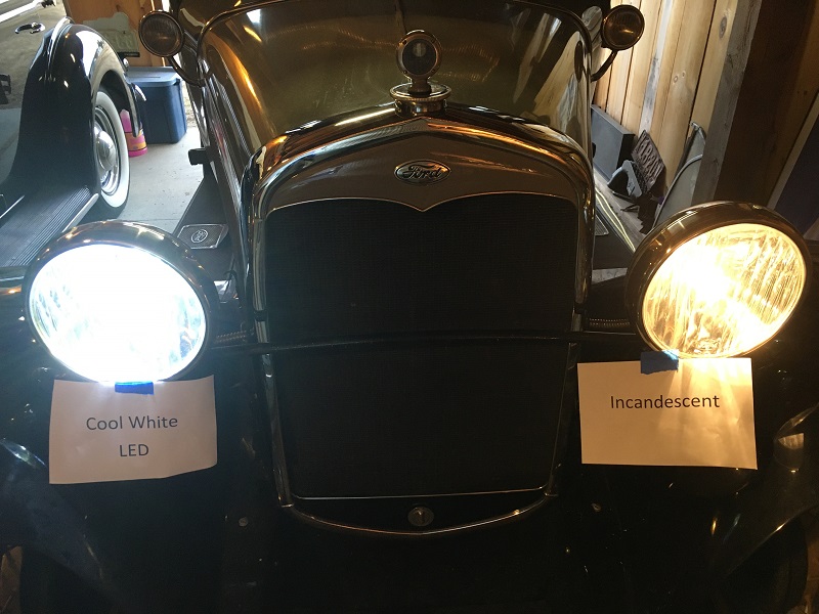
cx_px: 410
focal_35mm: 29
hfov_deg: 61.7
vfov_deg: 48.2
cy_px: 307
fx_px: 686
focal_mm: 4.15
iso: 125
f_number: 2.2
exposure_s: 1/30
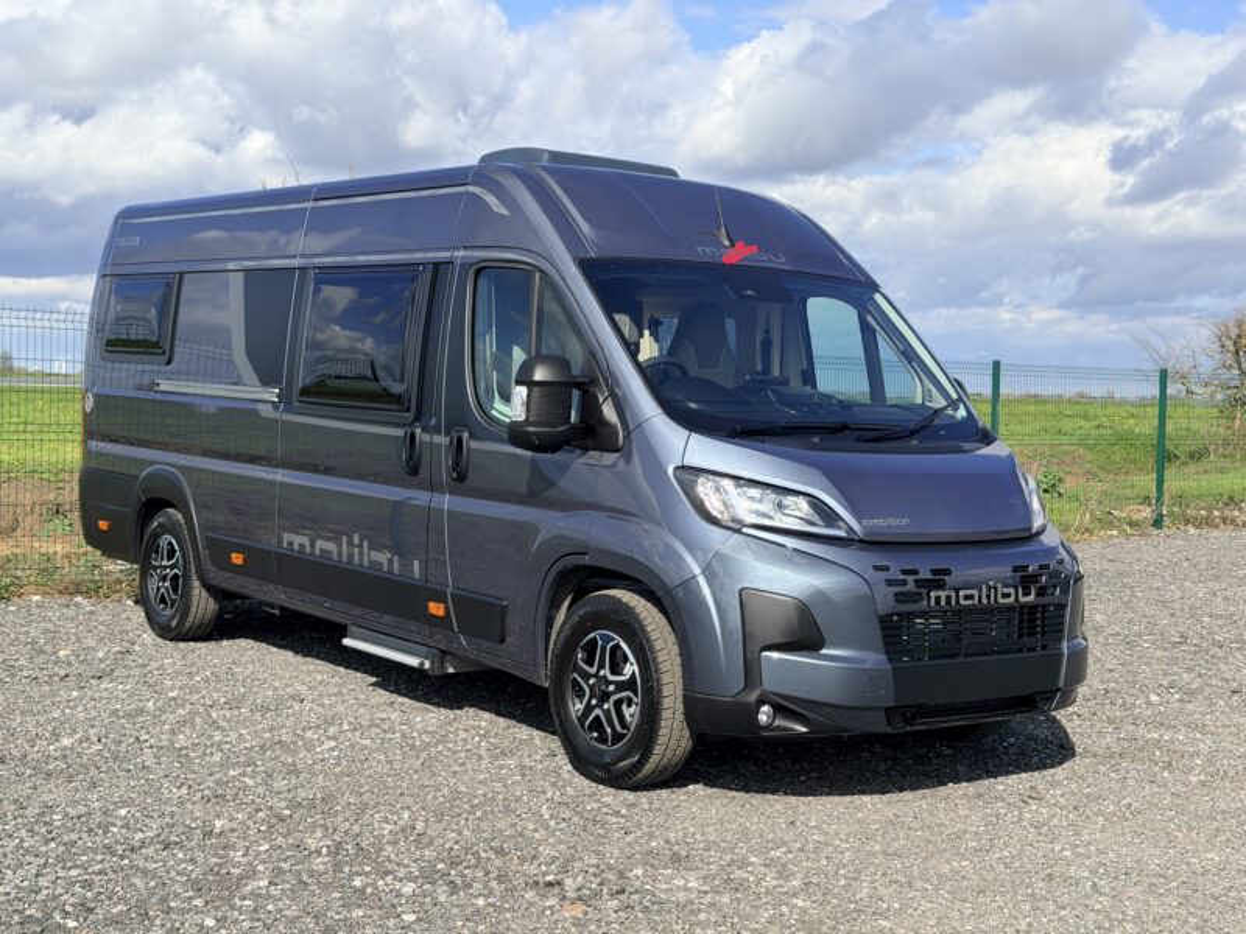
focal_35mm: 48
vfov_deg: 30.3
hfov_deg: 39.7
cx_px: 623
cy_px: 467
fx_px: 1728
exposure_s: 1/4329
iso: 80
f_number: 1.78
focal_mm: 6.76
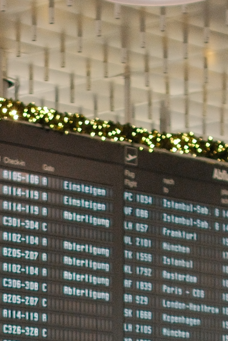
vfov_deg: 9.3
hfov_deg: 6.5
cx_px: -3
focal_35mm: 211
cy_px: 606
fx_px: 2004
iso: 1000
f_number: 2.2
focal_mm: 23
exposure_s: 1/125
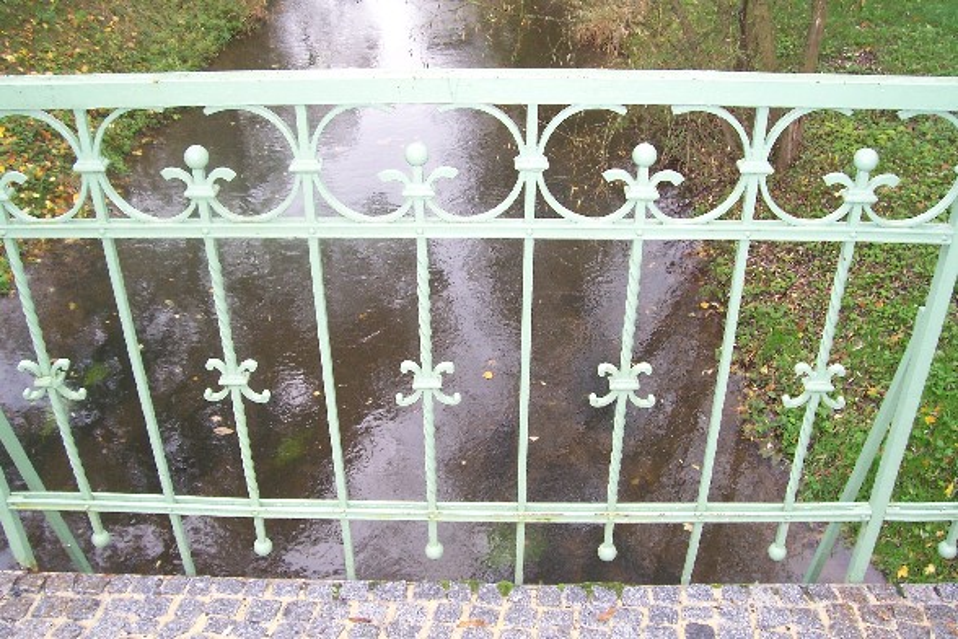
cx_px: 479
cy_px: 320
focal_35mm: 34
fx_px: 905
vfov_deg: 38.9
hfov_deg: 55.8
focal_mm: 5.6
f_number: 2.7
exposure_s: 1/90
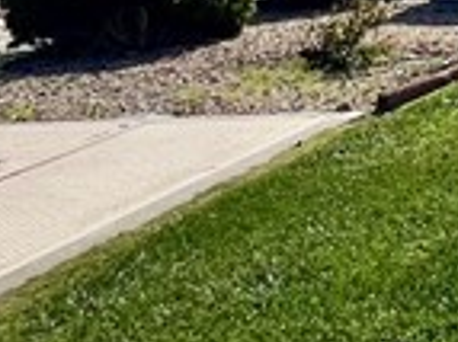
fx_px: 1229
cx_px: 1214
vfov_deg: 14.6
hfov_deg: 13.1
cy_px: -198
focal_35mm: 93
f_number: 1.8
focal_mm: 1.57
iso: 32
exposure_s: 1/4785
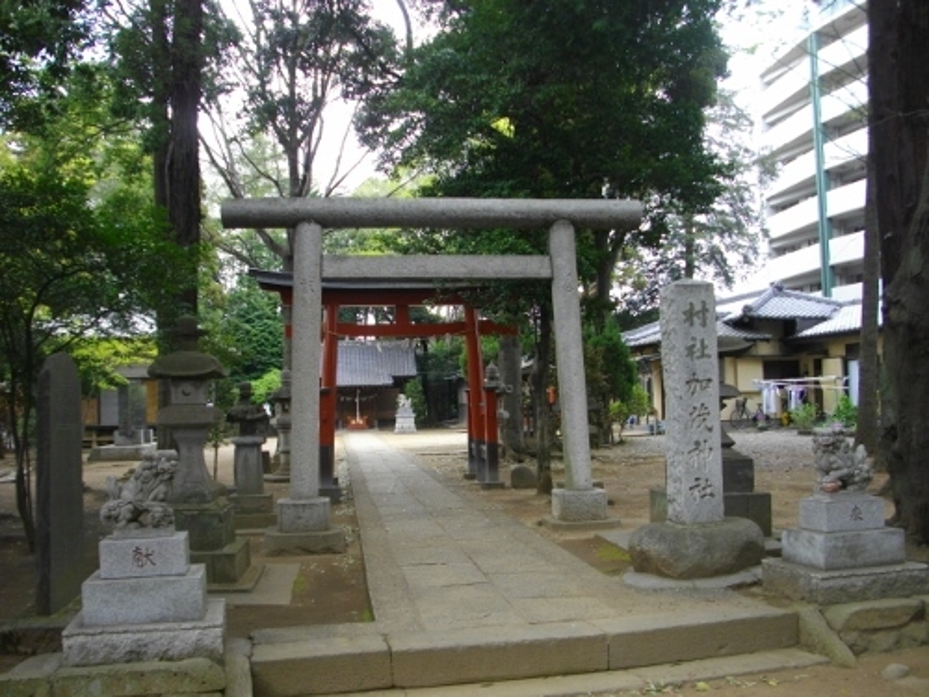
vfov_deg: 44.2
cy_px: 348
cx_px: 464
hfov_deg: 56.8
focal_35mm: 32
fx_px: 859
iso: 133
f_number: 2.9
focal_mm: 5.7
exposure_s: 1/100
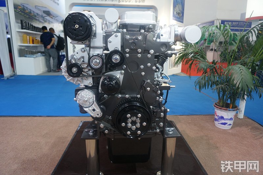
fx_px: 175
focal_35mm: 24
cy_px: 88
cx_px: 132
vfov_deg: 53.1
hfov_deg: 73.8
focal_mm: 16
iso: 320
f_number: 4
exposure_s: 1/60
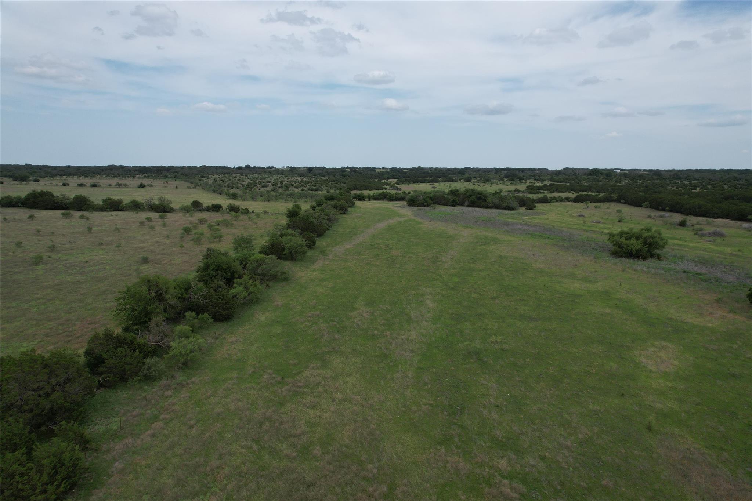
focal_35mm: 22
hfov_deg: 78.6
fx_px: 459
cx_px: 376
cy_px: 250
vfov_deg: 57.2
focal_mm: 8.38
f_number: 2.8
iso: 120
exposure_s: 1/2500
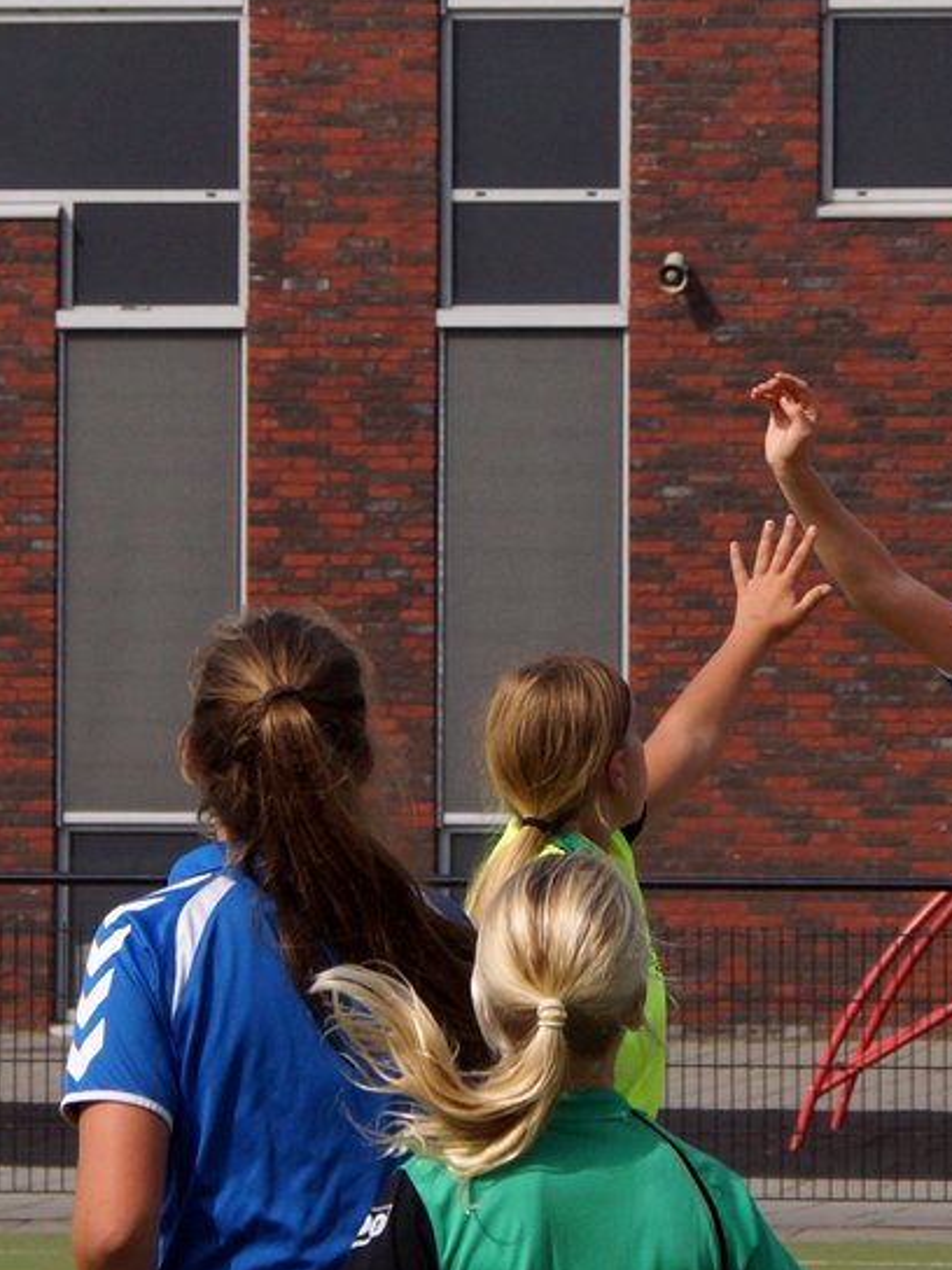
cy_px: 497
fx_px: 5977
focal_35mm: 163
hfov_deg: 9.1
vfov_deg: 12.1
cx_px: 757
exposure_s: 1/2000
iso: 400
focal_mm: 60
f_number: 7.1
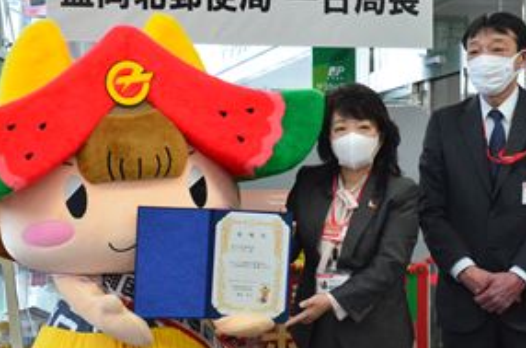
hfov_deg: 24.2
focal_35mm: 84
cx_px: 182
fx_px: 1224
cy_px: 244
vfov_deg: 16.1
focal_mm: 32
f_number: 7.1
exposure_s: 1/200
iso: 3200
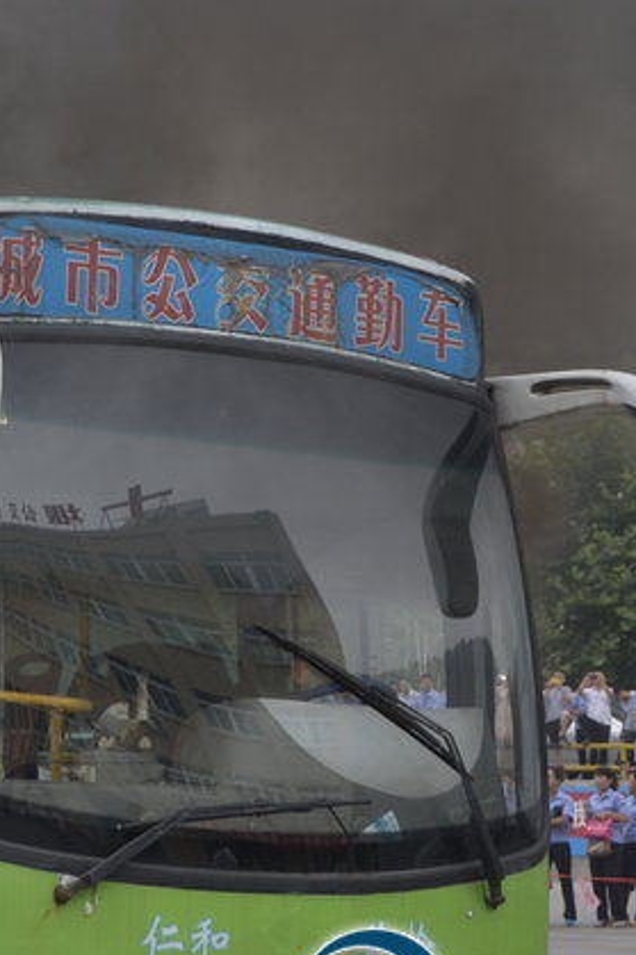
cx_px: -221
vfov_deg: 17.5
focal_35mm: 117
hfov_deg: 11.4
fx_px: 3103
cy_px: 424
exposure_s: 1/250
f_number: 4.2
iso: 200
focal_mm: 32
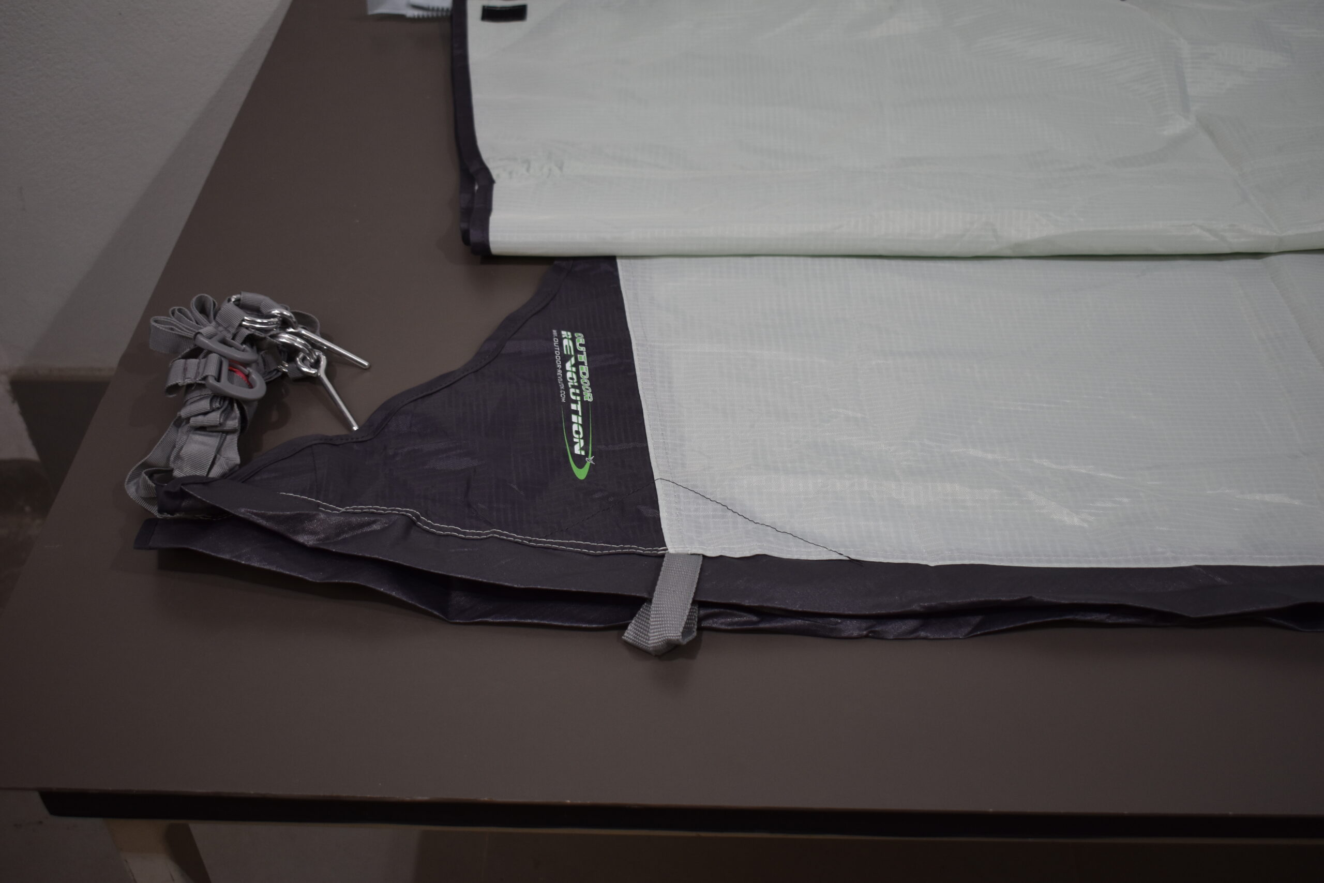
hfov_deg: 49.6
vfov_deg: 34.2
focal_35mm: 39
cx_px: 662
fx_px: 1434
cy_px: 442
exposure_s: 1/250
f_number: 4
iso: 450
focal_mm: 26
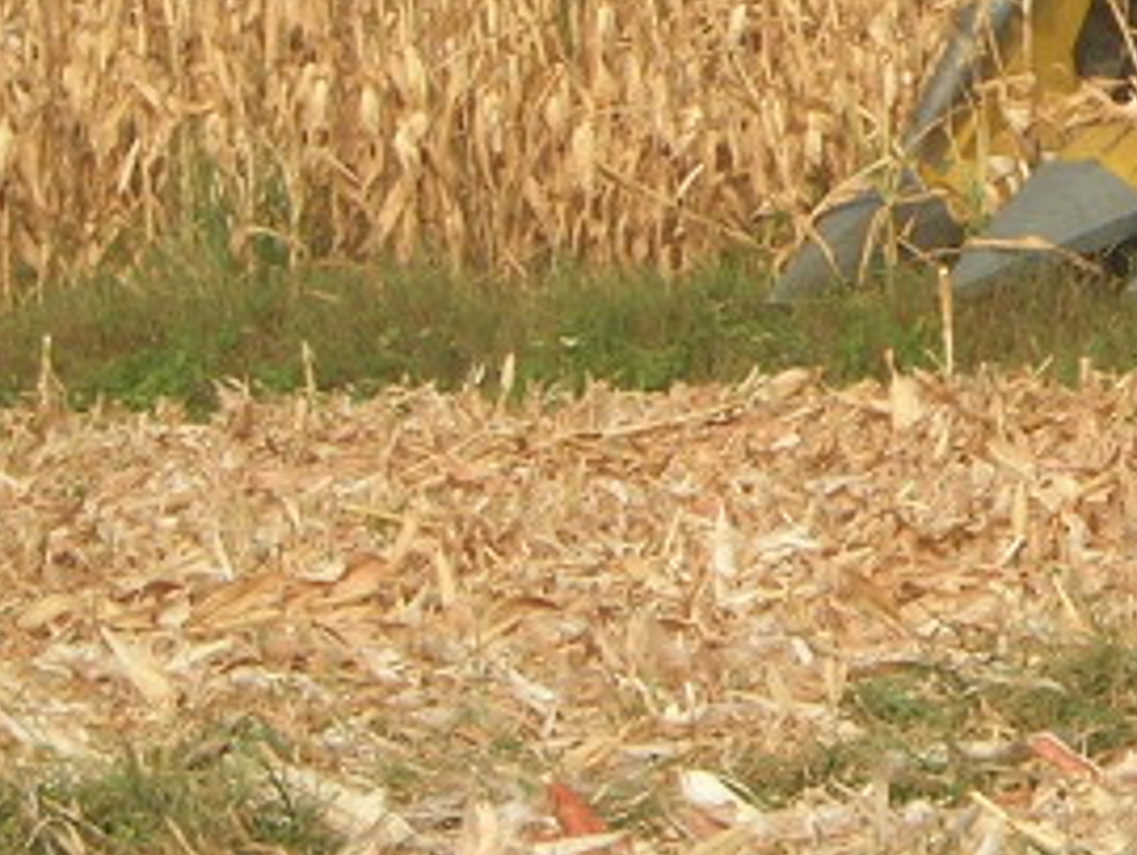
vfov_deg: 3.5
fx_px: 14071
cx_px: 2038
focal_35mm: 428
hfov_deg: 4.6
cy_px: -329
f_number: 8.2
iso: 64
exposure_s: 1/195
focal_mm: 23.4
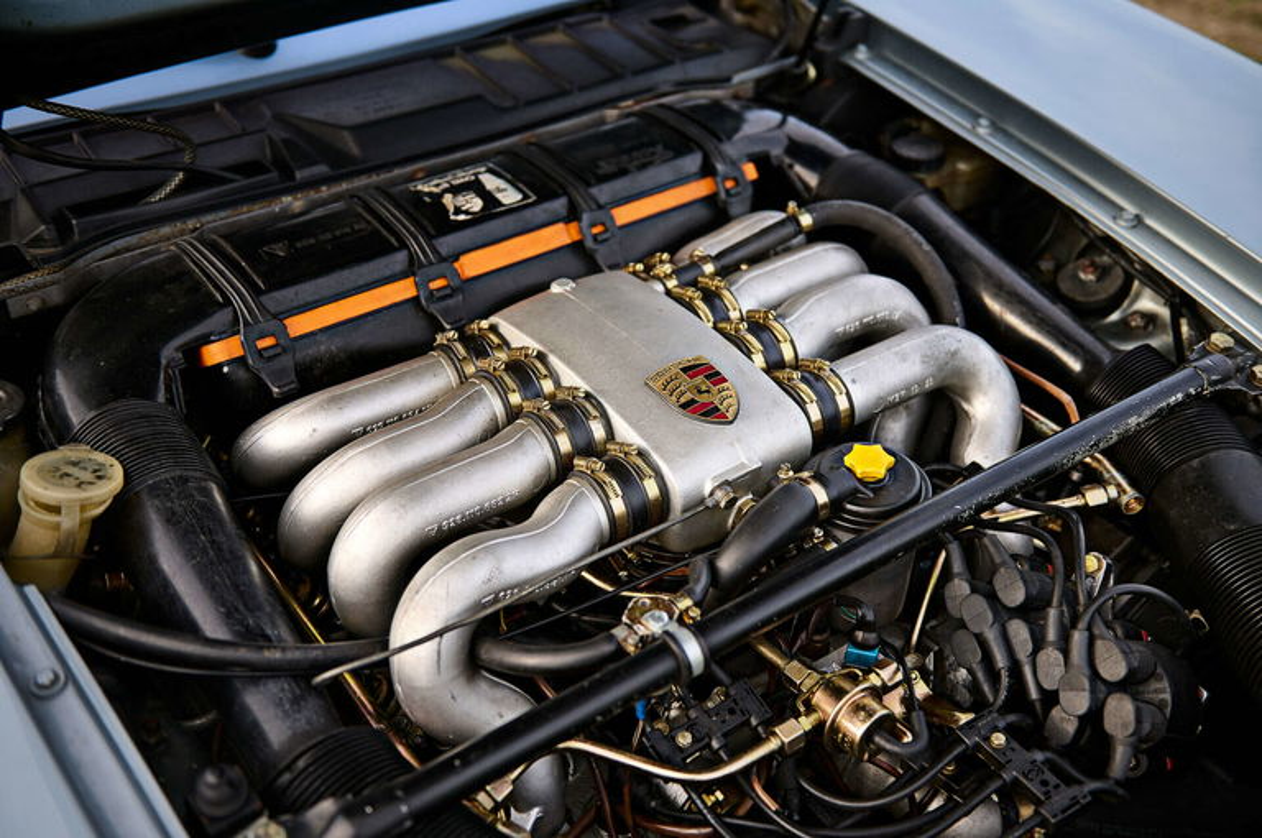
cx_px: 631
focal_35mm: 40
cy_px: 419
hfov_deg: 48.5
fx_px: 1400
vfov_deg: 33.3
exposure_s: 1/1600
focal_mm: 40
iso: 320
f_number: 2.8
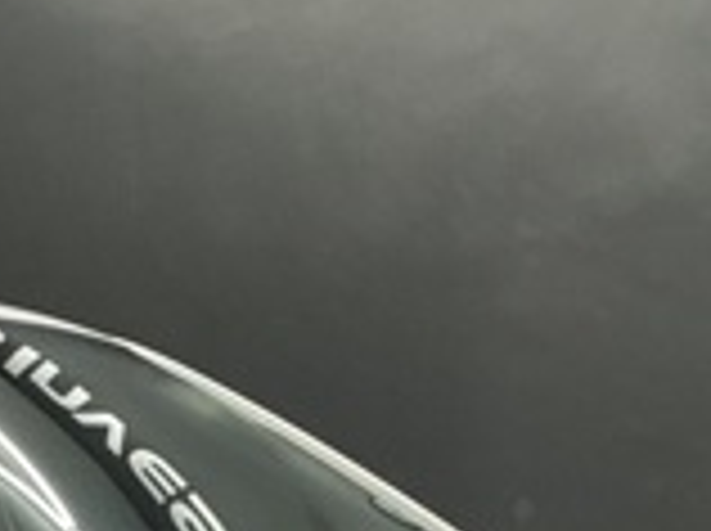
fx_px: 1866
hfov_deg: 21.3
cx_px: 144
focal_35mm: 91
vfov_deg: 14.9
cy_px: 828
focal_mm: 2.22
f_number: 2.2
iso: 125
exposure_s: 1/99
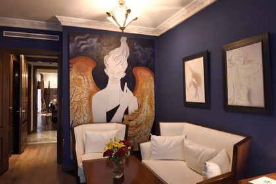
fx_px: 184
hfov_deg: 73.7
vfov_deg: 53.1
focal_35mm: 24
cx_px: 138
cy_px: 92
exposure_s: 1/20
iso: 3200
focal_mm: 24
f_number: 7.1
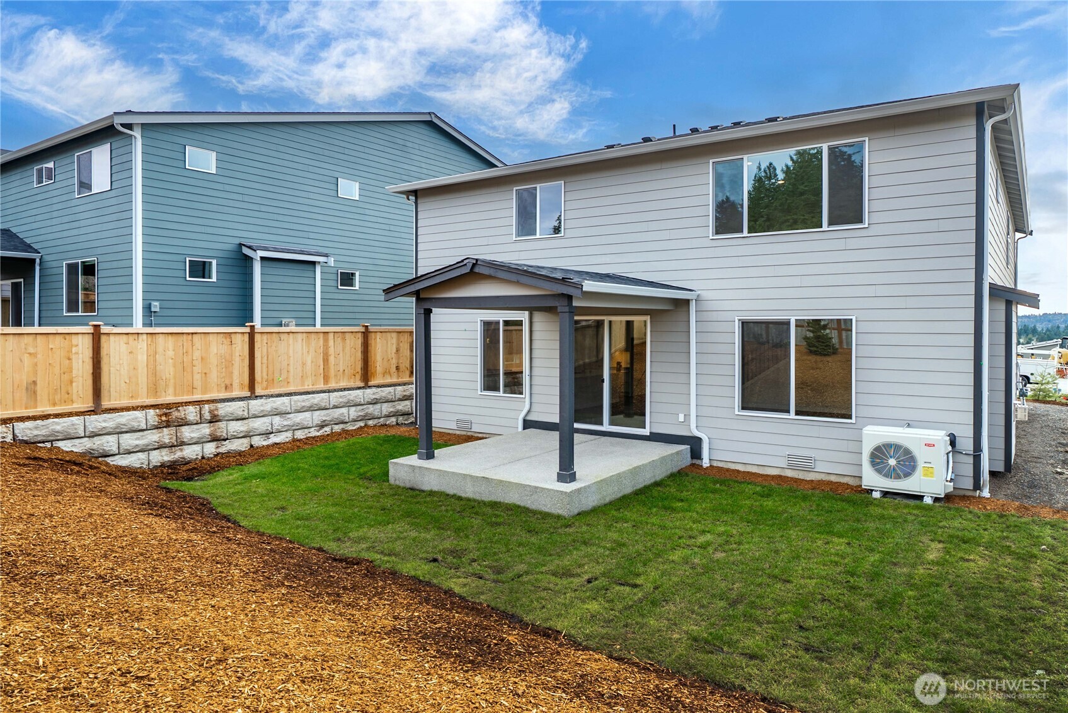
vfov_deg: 73.8
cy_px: 356
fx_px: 475
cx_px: 534
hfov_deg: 96.7
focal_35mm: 16
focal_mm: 16
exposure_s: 1/50
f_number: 7.1
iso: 80
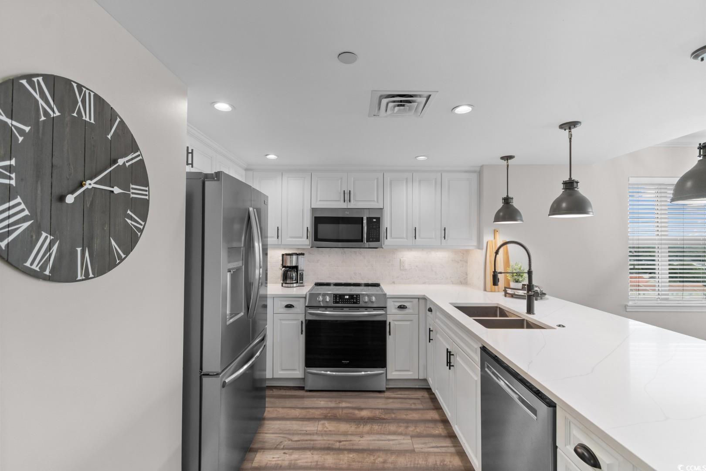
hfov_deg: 100.4
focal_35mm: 15
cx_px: 353
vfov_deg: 77.3
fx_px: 294
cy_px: 236
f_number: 4.5
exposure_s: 1/4
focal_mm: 10
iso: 100
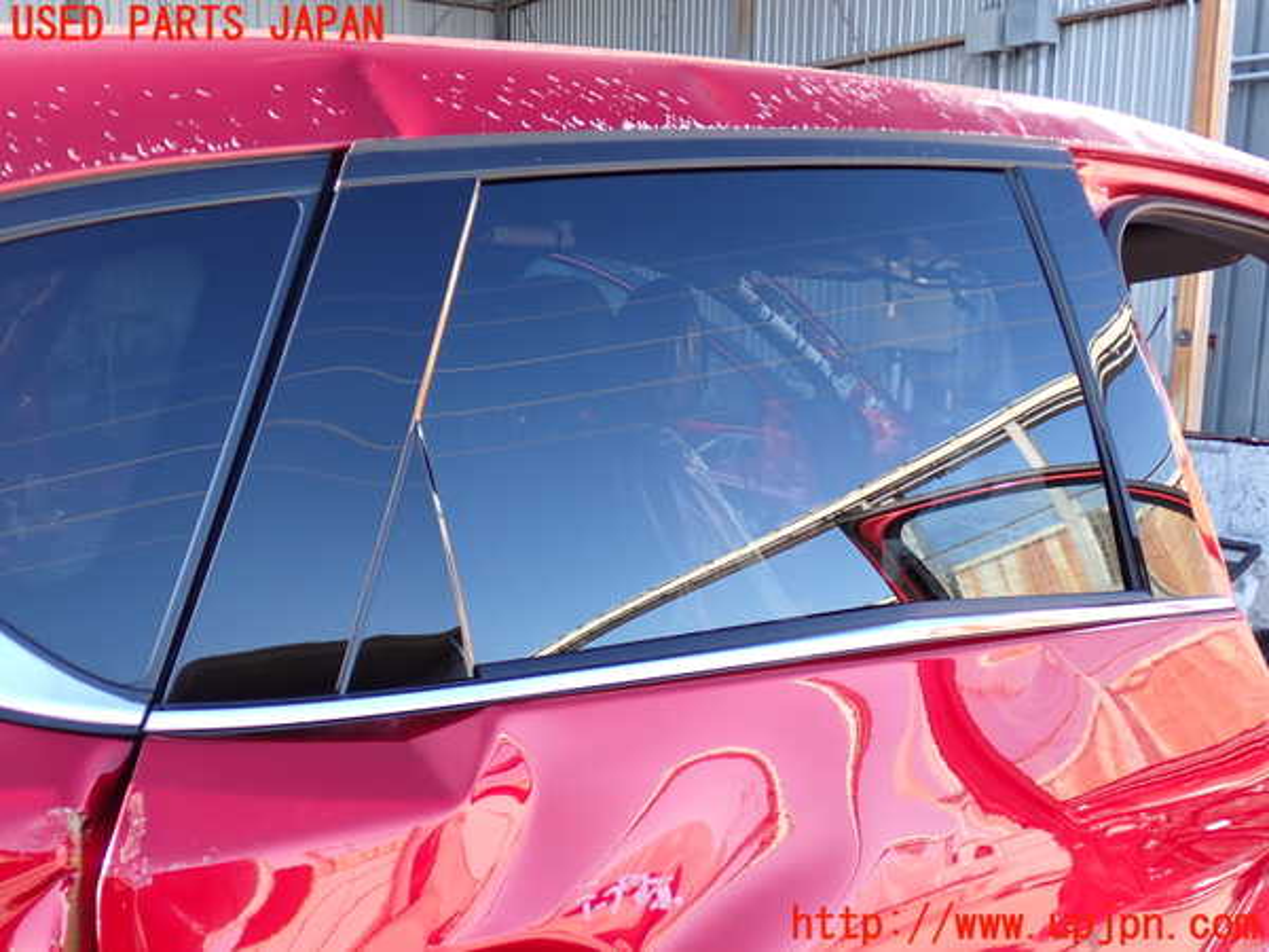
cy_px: 476
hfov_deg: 51.4
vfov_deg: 39.7
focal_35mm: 36
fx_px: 1320
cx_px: 634
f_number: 2.5
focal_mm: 6.37
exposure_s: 1/125
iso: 100
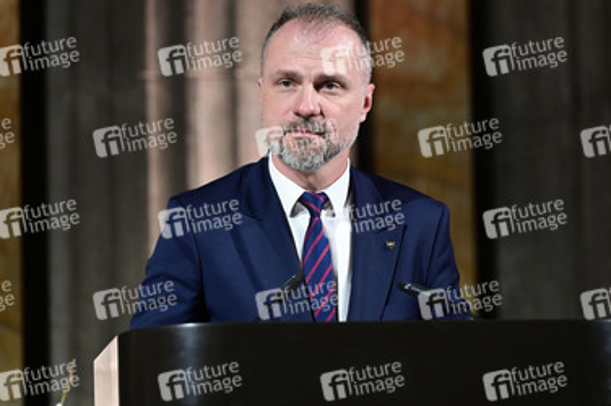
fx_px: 4070
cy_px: 179
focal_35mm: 240
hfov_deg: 8.6
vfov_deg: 5.7
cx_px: 319
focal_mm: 200
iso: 4000
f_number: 4
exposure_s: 1/200
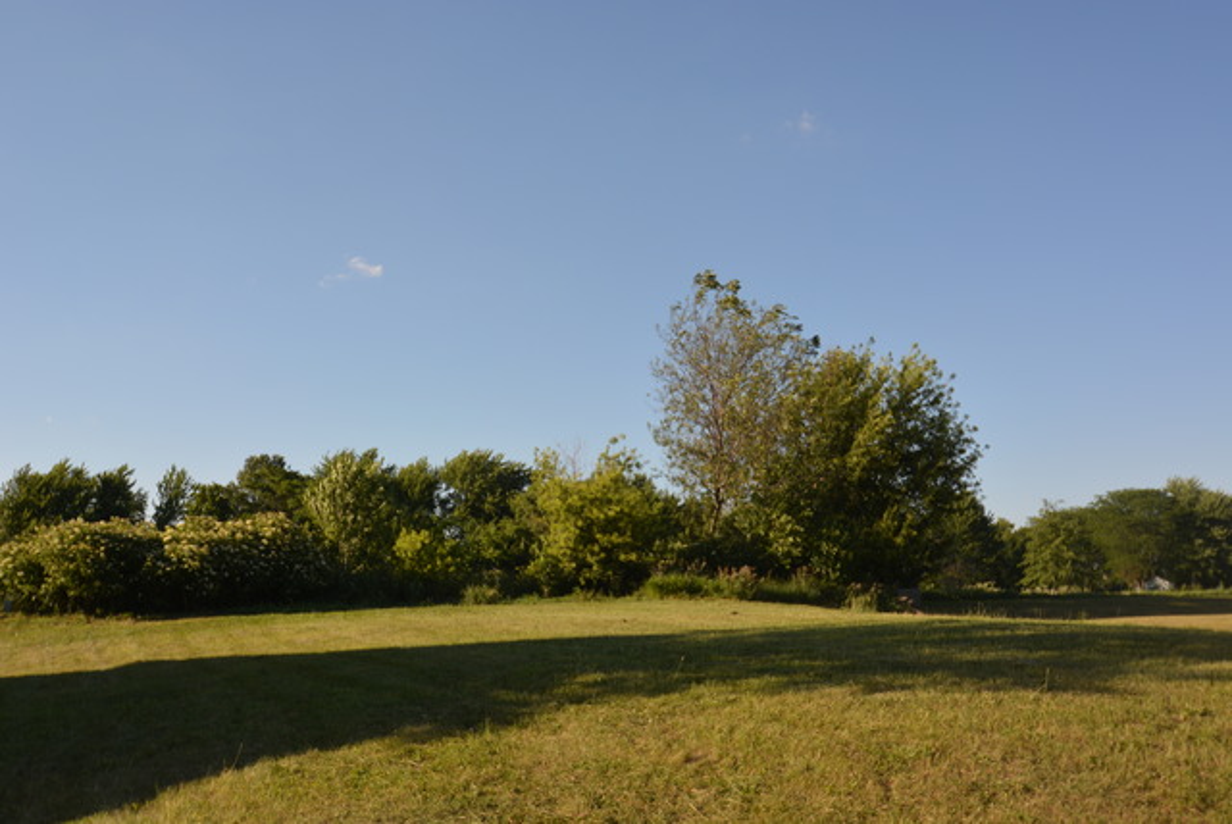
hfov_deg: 53.1
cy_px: 412
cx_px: 616
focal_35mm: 36
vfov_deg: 36.9
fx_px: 1233
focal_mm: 24
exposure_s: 1/200
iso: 100
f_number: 8
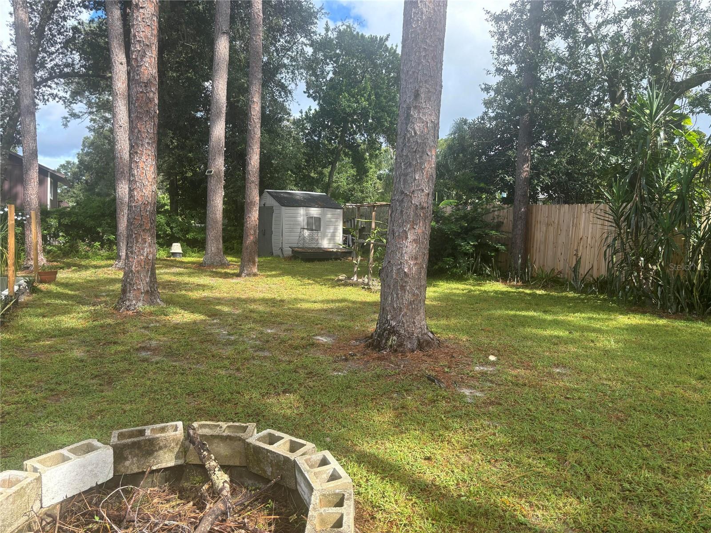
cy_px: 266
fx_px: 534
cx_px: 356
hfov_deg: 67.3
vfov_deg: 53.1
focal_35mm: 26
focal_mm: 5.96
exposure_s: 1/880
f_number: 1.6
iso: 50
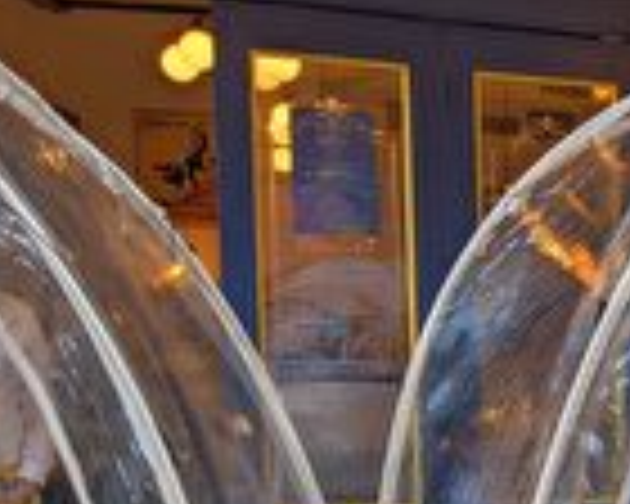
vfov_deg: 17.6
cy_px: 522
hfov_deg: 19.1
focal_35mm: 85
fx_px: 1585
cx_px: 999
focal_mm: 4.44
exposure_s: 1/365
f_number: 1.8
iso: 50
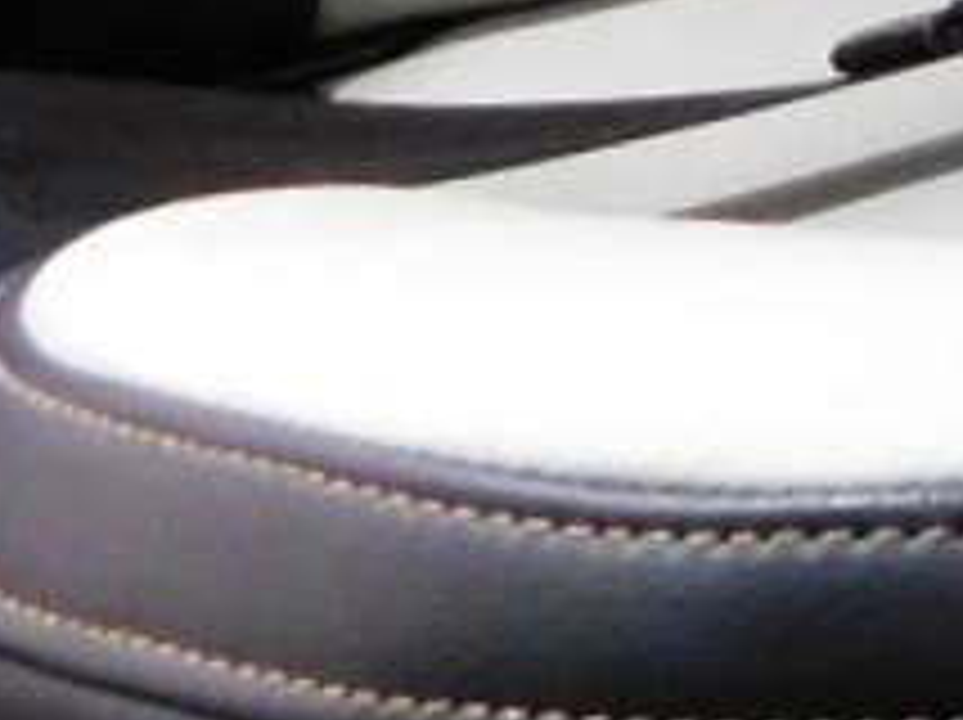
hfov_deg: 9.8
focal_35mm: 172
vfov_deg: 7.7
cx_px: 2484
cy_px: -1318
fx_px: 4780
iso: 400
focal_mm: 4
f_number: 3
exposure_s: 1/10
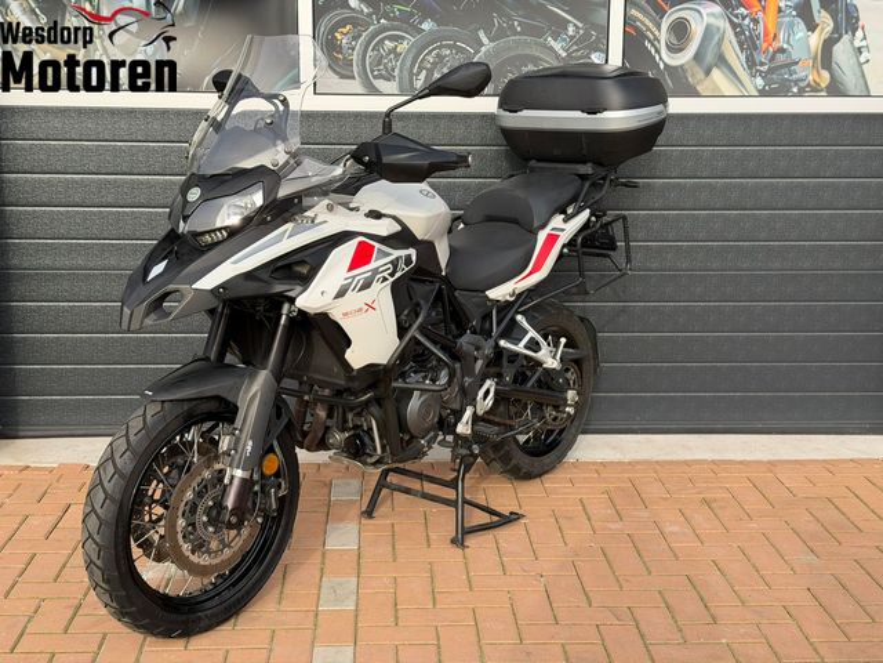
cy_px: 332
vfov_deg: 30.3
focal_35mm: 48
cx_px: 442
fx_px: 1224
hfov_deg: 39.7
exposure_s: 1/1543
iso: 100
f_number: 1.78
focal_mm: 6.76
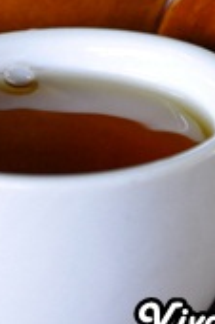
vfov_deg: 4.4
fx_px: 4169
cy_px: -122
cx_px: 120
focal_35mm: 464
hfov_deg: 3.0
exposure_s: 1/125
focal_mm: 105
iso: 1600
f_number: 5.6
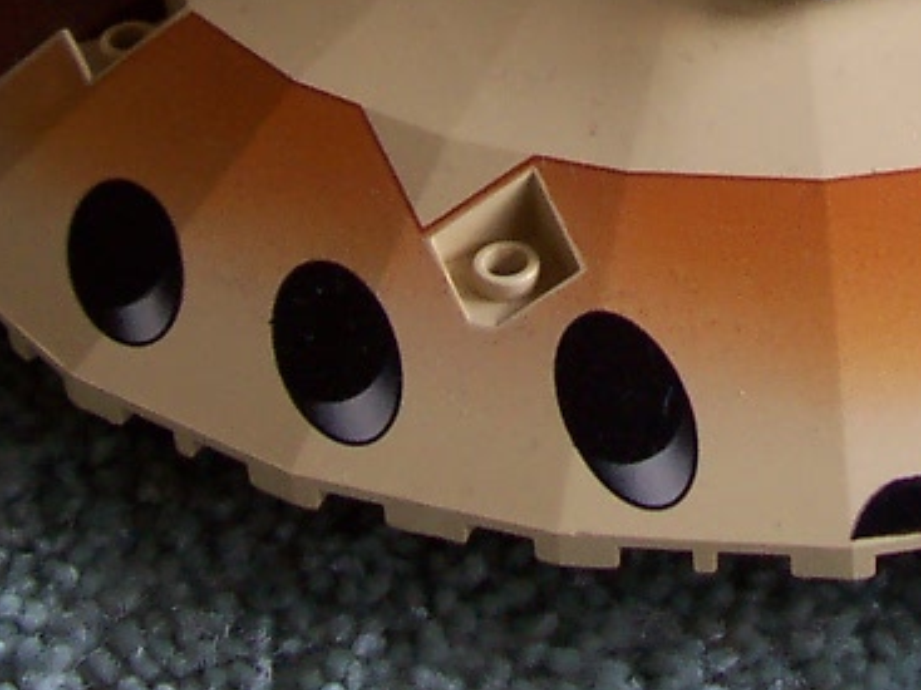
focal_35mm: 121
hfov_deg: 16.0
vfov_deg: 11.7
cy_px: -351
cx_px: 858
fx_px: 3218
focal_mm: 5.6
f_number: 2.8
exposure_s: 1/45
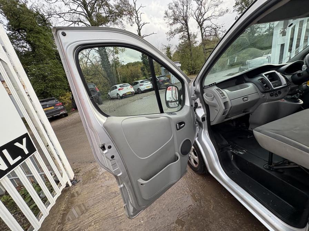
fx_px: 125
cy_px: 116
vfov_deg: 85.7
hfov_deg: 102.1
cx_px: 154
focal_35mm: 14
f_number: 2.2
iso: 40
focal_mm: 2.22
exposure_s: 1/156
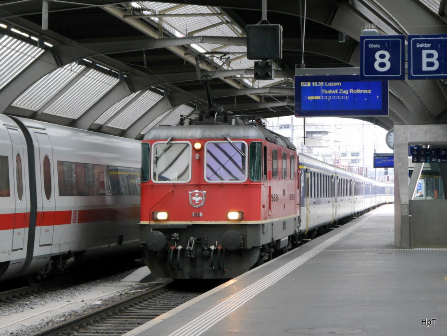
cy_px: 168
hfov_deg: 23.3
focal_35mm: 84
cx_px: 224
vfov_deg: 17.6
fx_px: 1086
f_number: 5.6
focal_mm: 42
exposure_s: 1/80
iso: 640
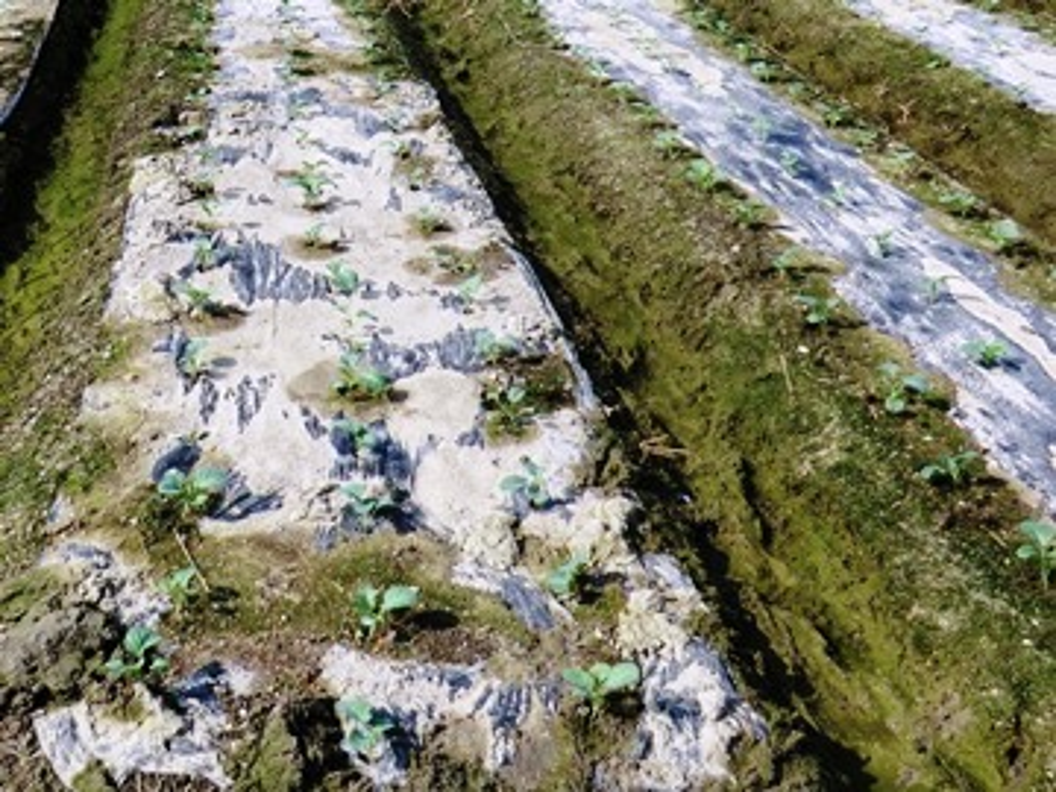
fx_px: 732
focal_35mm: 24
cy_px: 396
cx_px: 528
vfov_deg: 56.8
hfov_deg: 71.6
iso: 80
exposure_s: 1/800
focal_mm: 4.3
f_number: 3.2
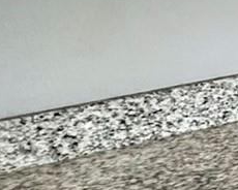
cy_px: -72
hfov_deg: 10.5
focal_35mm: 95
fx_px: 669
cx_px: 771
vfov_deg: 15.3
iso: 250
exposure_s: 1/60
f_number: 2.2
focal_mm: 2.22
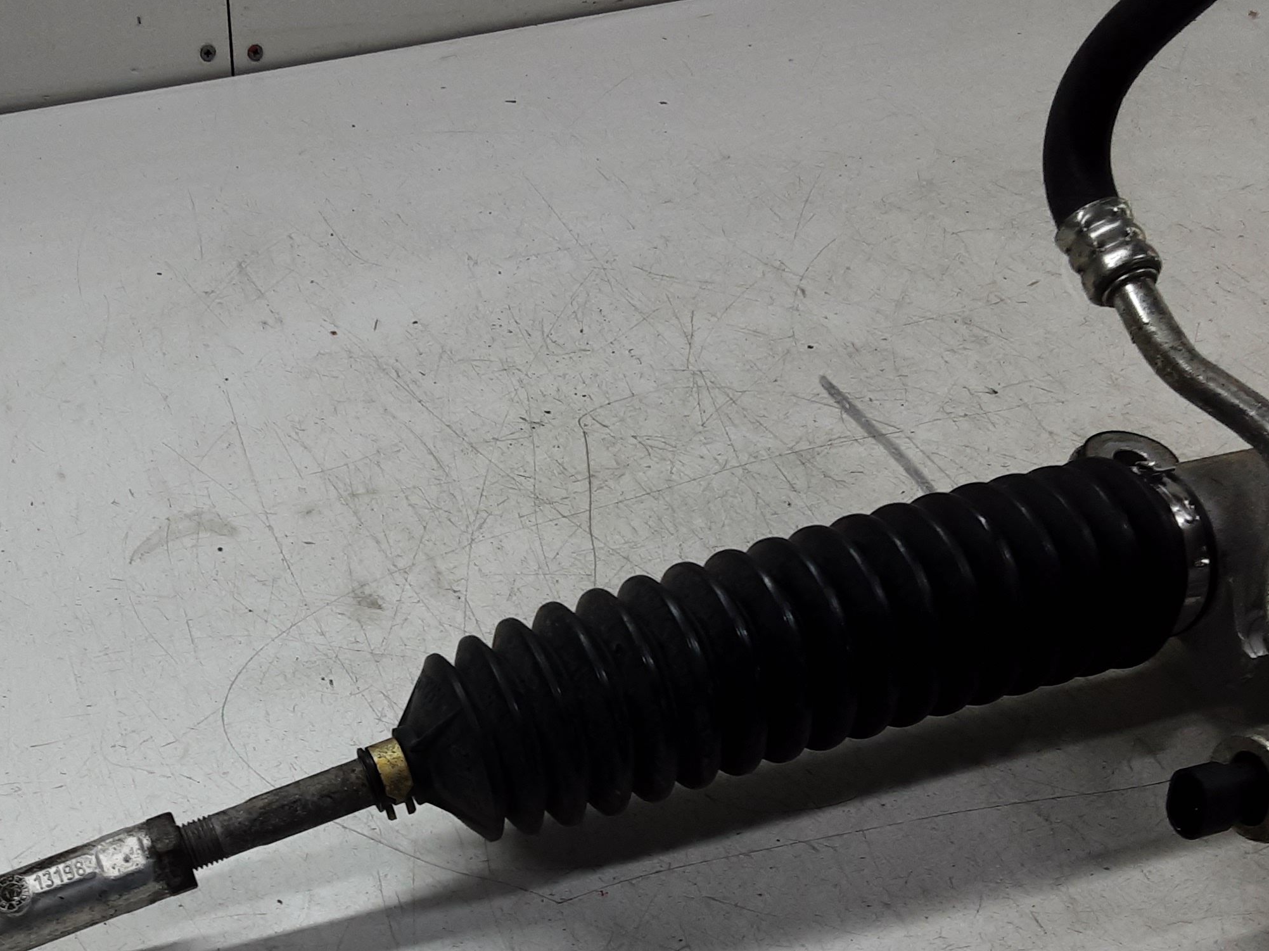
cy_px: 712
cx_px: 290
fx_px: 1613
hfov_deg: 41.4
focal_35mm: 44
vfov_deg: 32.3
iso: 40
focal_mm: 2.91
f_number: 1.9
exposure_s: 1/50
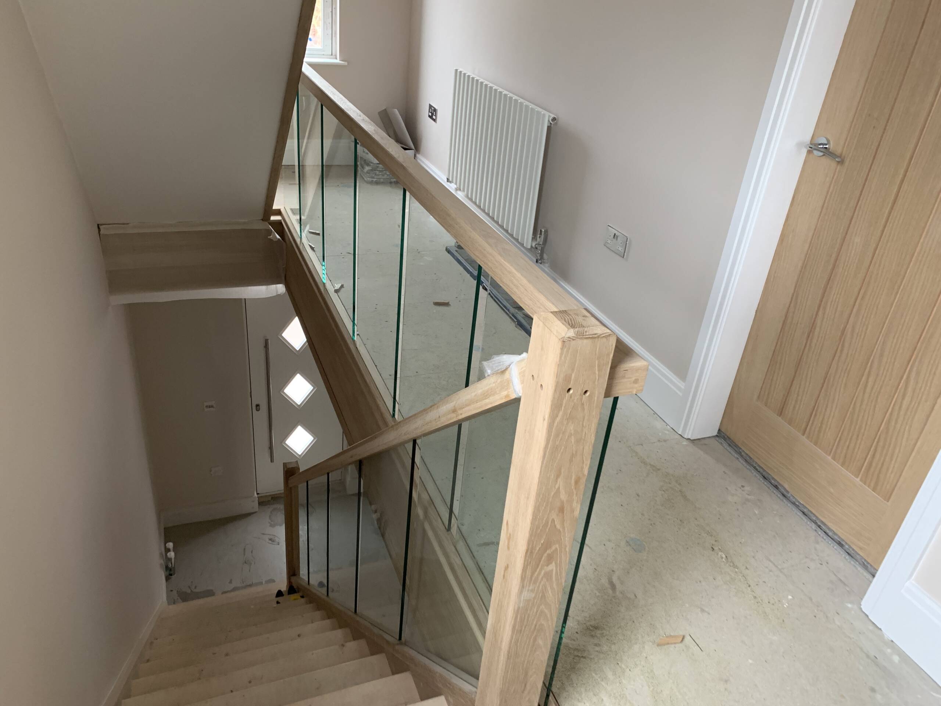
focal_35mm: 26
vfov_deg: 53.1
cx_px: 470
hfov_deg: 67.3
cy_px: 353
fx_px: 707
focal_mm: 4.25
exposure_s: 1/60
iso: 160
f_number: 1.8
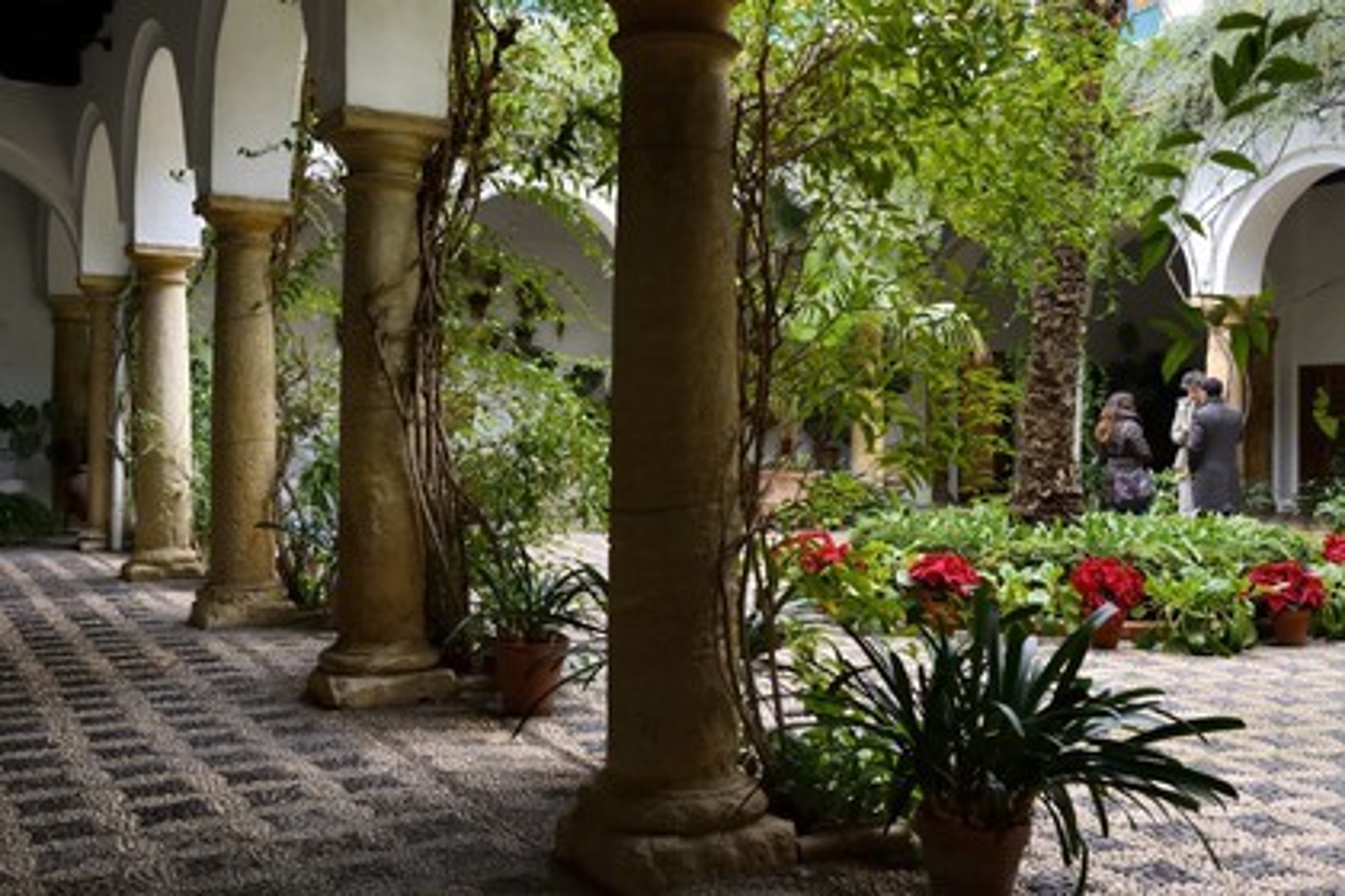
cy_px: 448
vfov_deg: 35.1
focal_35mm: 38
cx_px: 672
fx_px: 1420
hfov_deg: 50.7
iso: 1600
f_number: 4.5
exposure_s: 1/60
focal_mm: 38
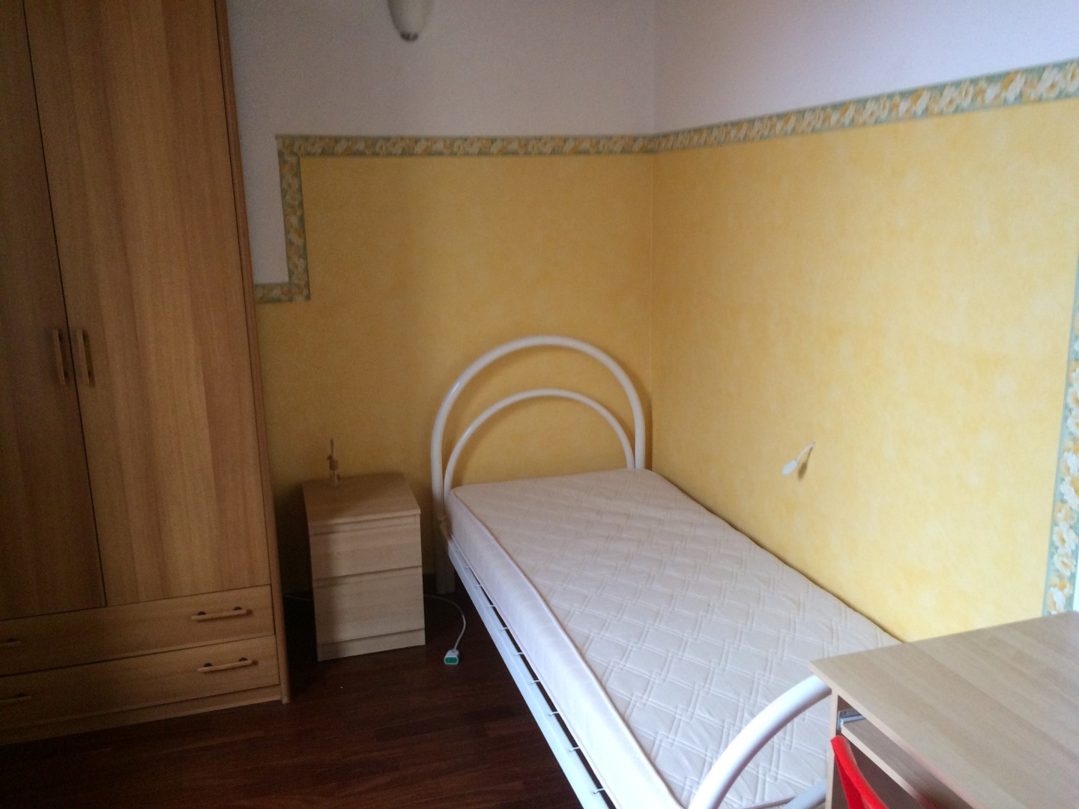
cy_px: 404
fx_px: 904
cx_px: 540
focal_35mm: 29
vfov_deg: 48.2
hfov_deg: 61.7
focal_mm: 4.15
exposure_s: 1/33
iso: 160
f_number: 2.2
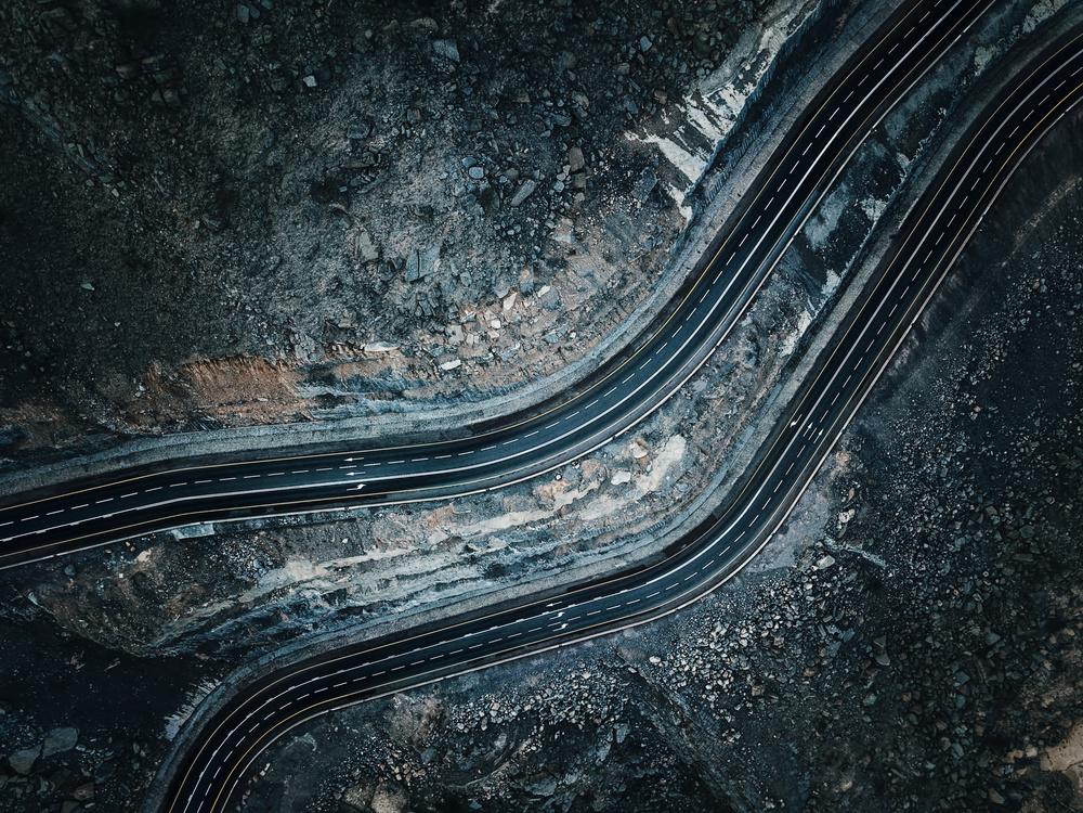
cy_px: 406
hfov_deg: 67.3
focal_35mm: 26
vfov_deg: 53.1
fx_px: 813
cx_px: 542
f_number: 2.2
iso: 184
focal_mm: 4.73
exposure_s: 1/100
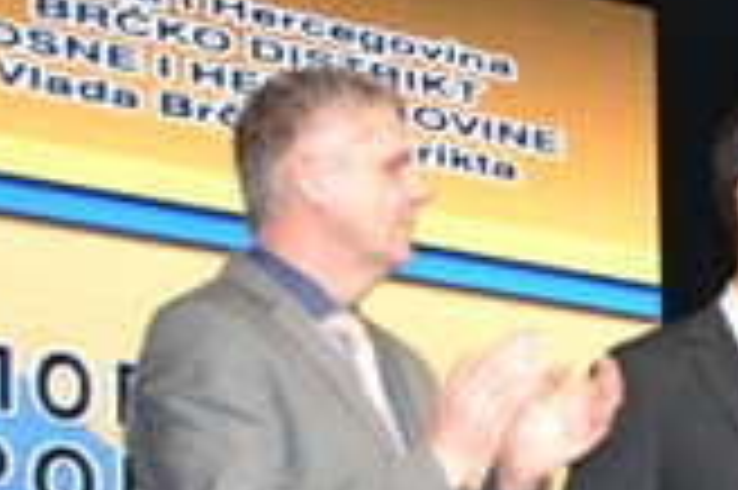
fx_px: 4075
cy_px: 744
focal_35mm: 199
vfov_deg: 6.8
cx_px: 1238
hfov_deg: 9.9
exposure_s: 1/60
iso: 2500
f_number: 5
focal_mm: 34
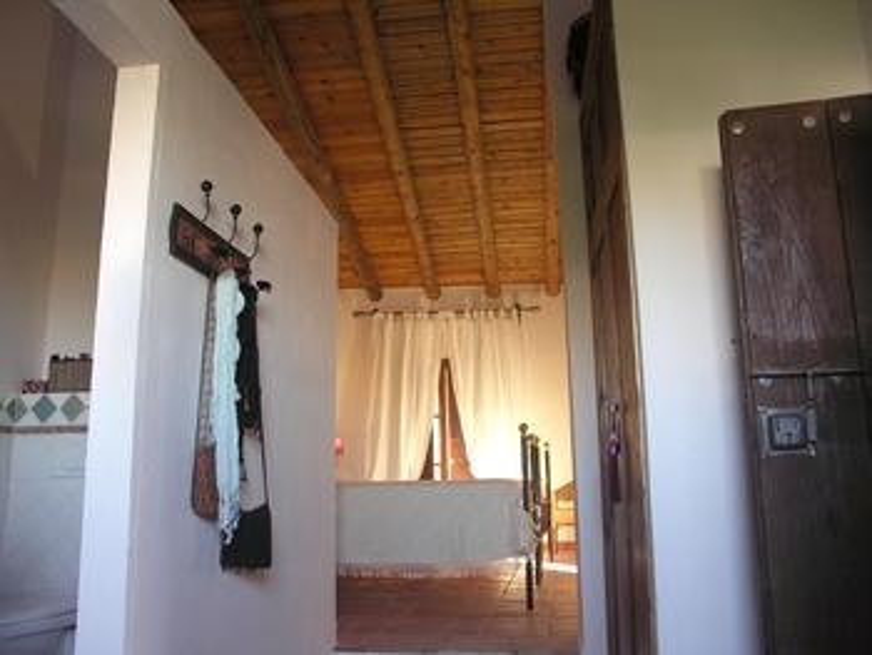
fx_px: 756
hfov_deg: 59.9
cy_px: 328
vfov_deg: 46.8
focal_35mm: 30
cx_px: 436
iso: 100
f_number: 2.8
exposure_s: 1/20
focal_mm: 7.8
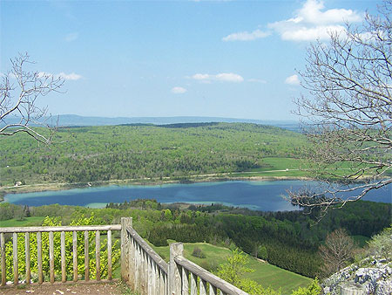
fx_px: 431
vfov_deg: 37.8
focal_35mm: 38
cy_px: 148
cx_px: 196
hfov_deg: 49.0
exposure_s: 1/640
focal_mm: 6.3
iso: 80
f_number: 4
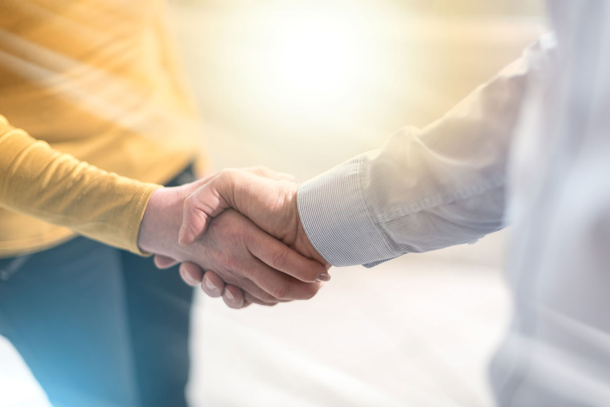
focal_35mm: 105
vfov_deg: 13.1
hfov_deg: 19.4
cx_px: 305
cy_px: 204
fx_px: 1780
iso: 100
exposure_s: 1/200
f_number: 13
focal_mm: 105
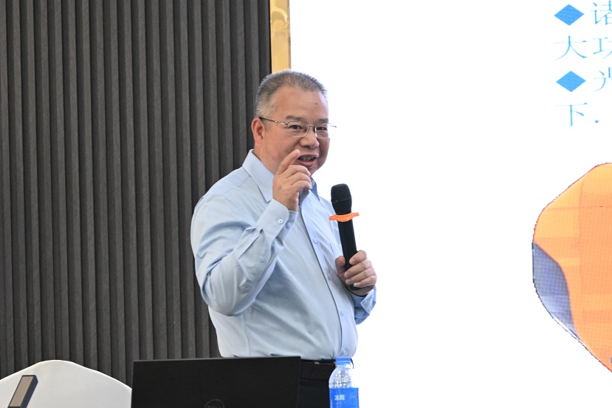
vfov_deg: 6.8
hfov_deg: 10.2
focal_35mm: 202
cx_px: 227
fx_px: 3432
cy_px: 262
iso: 5600
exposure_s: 1/100
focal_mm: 155
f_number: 6.3
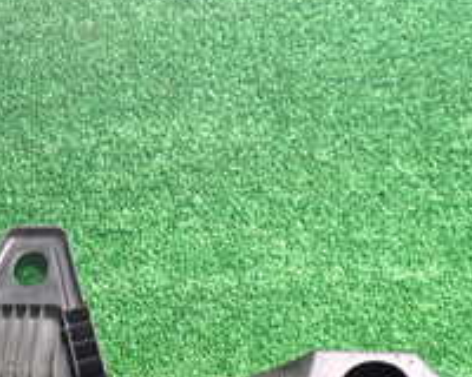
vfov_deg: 16.9
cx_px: -24
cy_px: 419
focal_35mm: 88
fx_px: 1229
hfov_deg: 20.9
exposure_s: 1/30
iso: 800
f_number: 2.3
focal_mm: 5.4
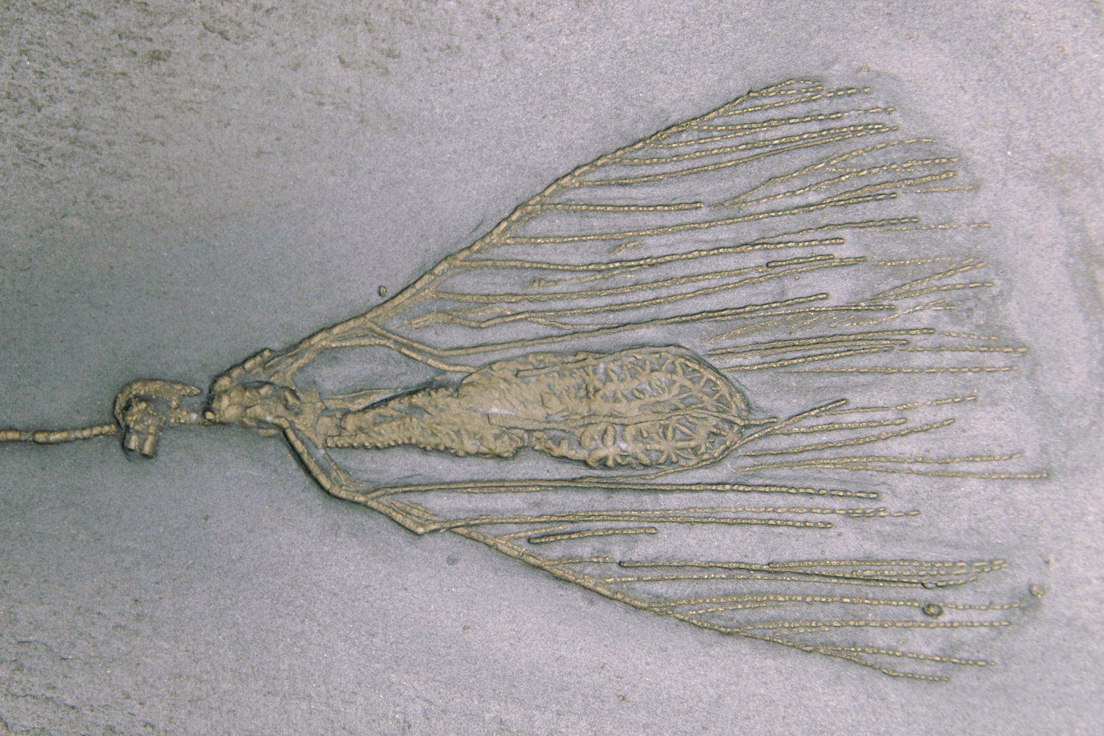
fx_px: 2300
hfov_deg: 27.0
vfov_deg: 18.2
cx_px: 552
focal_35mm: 75
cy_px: 368
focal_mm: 50
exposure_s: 1/10
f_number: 6.3
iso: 100
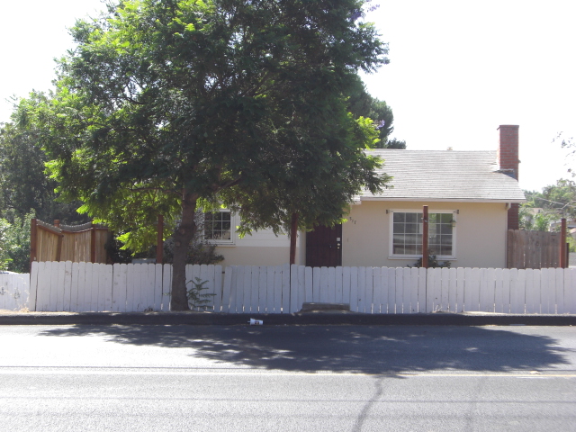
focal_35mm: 55
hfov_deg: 34.9
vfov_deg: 26.6
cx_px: 288
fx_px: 915
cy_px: 216
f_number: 3.3
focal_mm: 9
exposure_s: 1/250
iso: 64
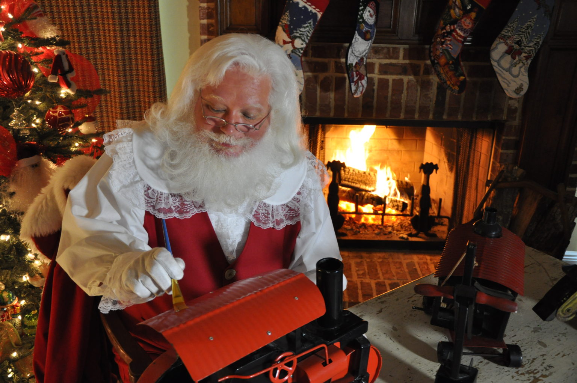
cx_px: 288
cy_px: 192
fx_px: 528
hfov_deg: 57.3
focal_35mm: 33
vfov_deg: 39.9
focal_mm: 22
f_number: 3.8
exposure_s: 1/30
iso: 1400
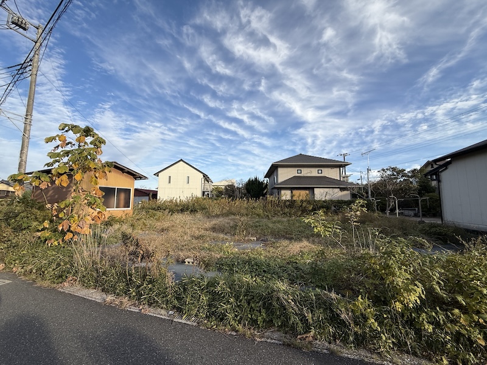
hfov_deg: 102.1
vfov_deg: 85.7
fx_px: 197
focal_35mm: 14
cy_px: 182
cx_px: 244
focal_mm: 2.22
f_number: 2.2
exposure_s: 1/1259
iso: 50
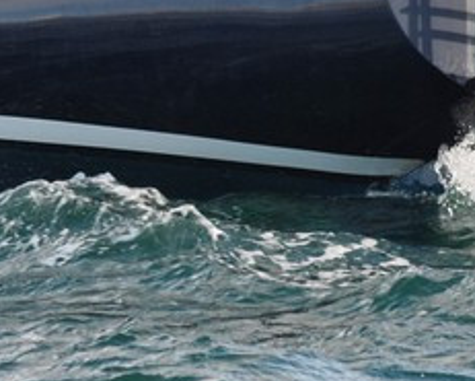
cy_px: 6
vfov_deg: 2.5
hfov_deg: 3.1
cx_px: 191
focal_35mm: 632
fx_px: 8889
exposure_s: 1/400
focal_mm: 116
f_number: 5
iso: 200
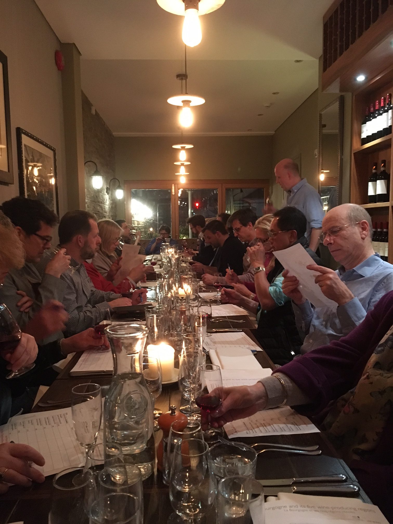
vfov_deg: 61.7
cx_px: 196
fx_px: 439
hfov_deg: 48.2
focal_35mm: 29
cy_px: 262
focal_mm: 4.15
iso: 320
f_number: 2.2
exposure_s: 1/17
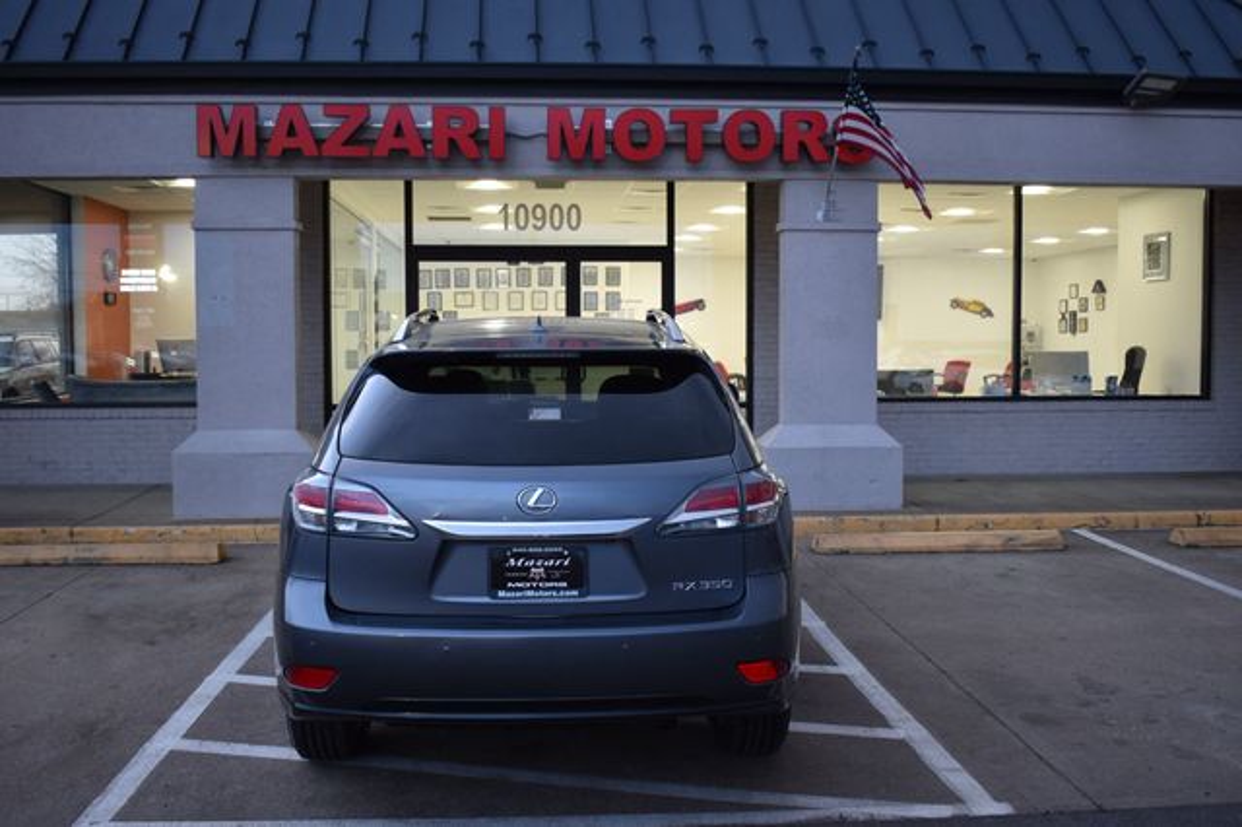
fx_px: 1241
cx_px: 621
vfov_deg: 36.8
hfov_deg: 53.2
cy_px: 414
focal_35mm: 36
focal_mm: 24
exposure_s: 1/60
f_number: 4
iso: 450
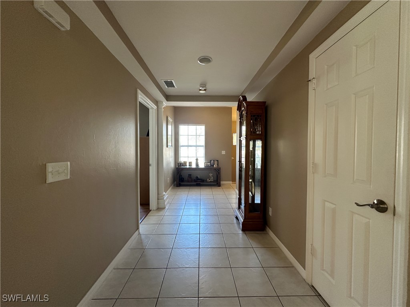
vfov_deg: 85.7
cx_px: 205
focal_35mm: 14
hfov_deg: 102.1
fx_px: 166
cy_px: 154
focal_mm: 2.22
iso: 250
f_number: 2.2
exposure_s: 1/120
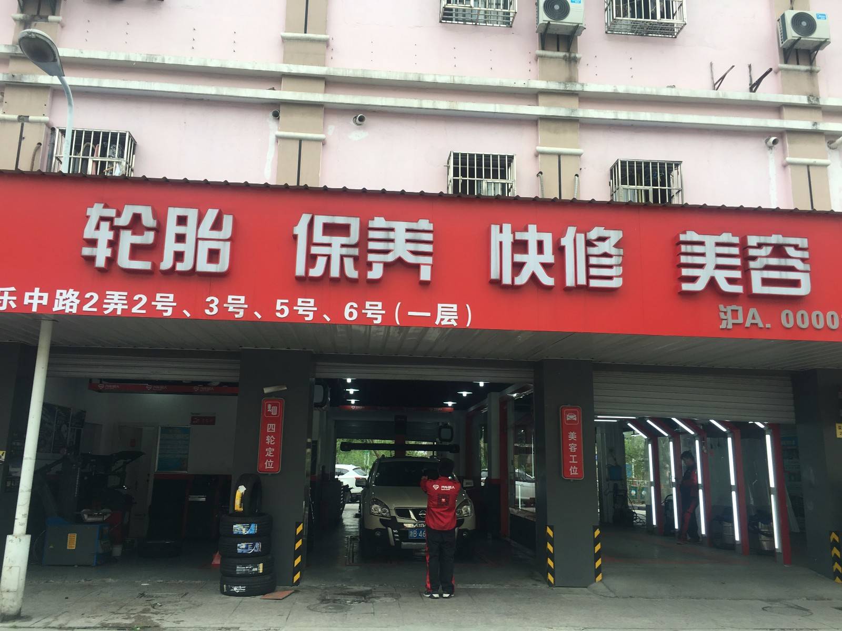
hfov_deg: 61.7
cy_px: 316
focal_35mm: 29
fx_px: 705
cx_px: 421
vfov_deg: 48.2
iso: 25
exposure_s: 1/118
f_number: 2.2
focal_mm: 4.15
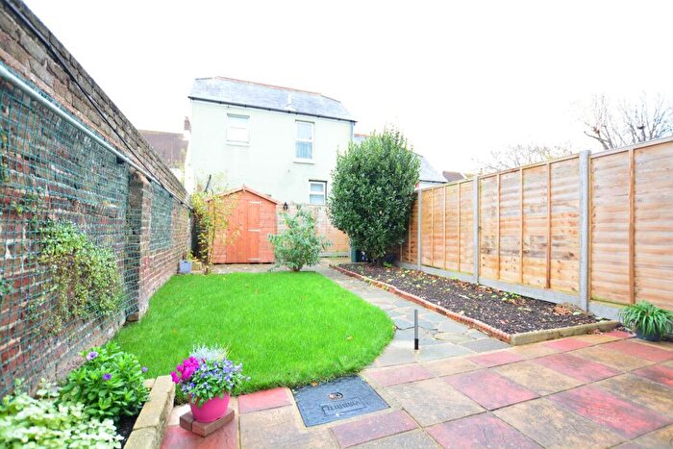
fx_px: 309
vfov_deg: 72.1
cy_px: 224
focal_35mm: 16
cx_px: 336
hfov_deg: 95.0
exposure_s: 1/20
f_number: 3.5
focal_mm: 11
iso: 125
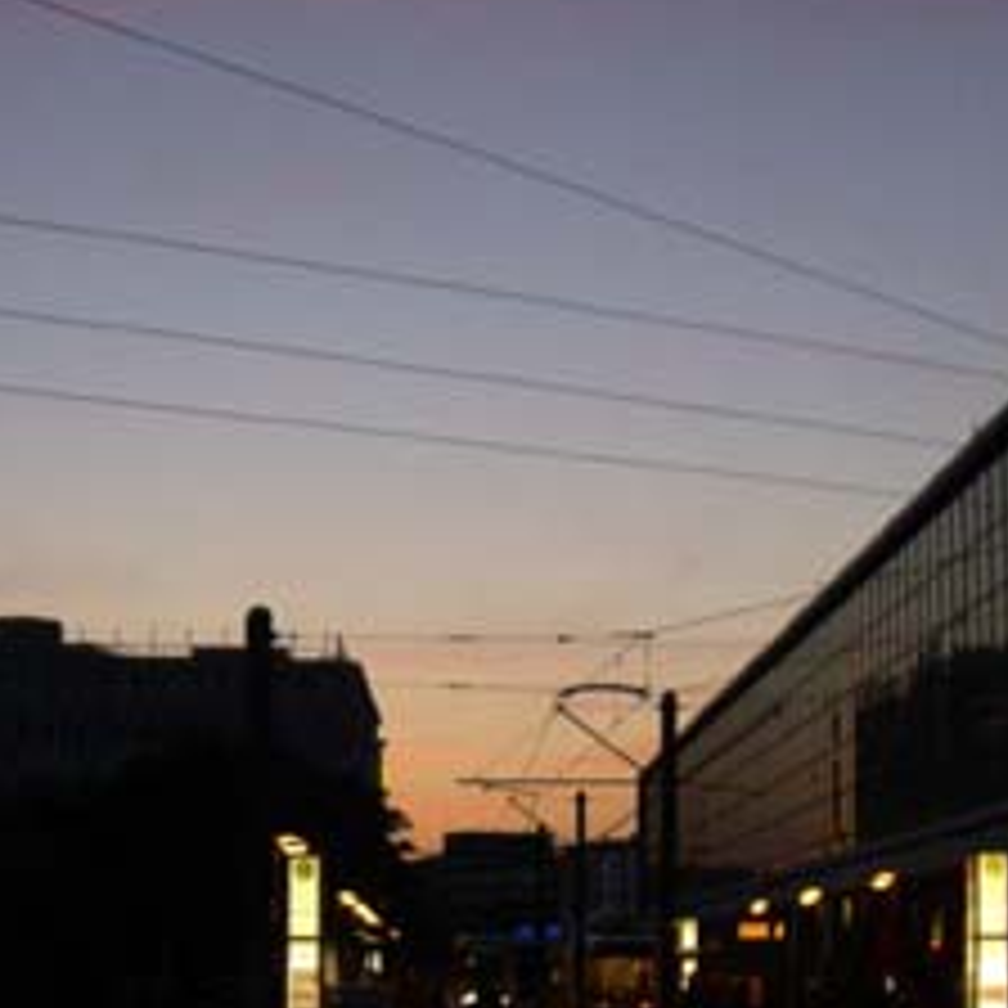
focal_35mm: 75
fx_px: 2471
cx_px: 322
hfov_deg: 22.9
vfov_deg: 22.7
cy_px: 842
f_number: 2.7
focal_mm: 6.2
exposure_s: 1/60
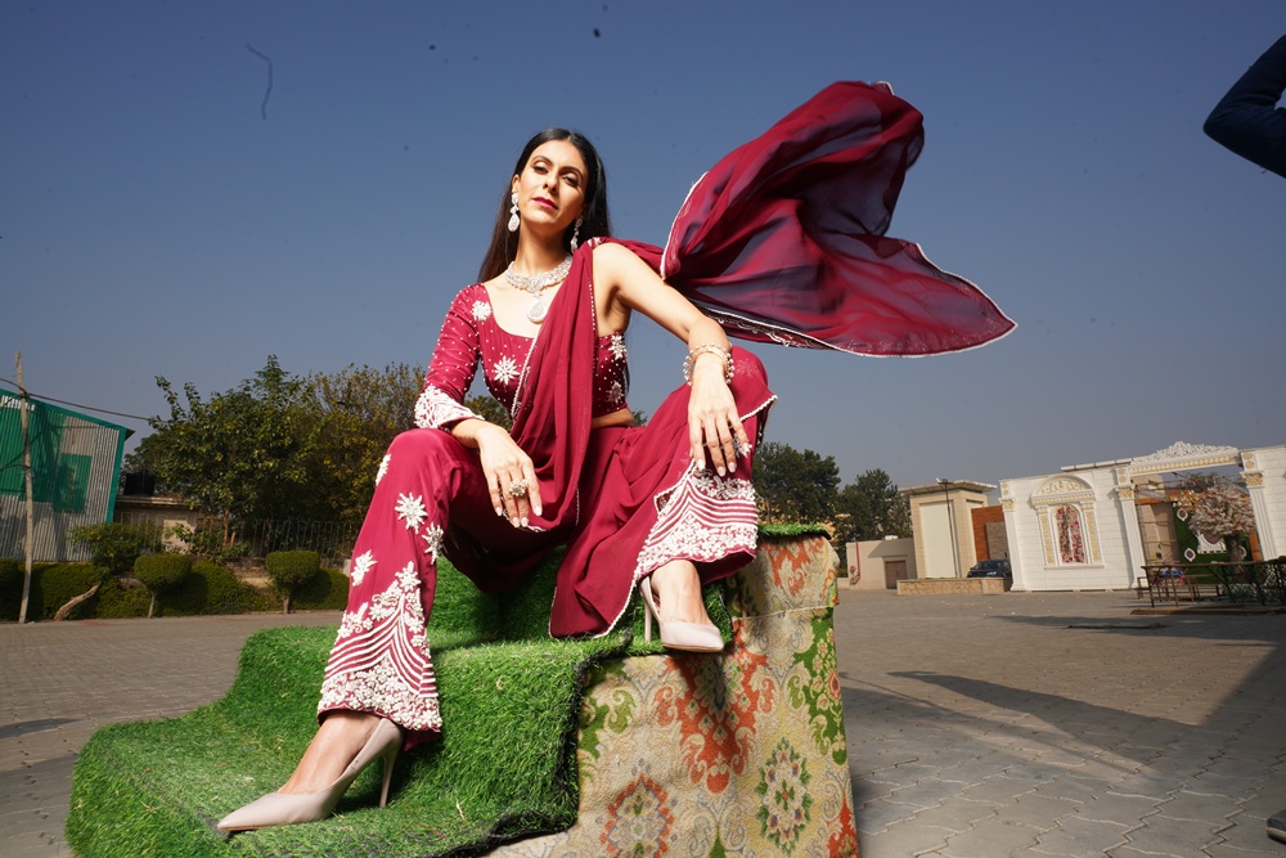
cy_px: 429
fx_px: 572
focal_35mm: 16
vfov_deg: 73.8
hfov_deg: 96.7
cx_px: 643
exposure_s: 1/160
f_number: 18
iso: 200
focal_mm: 16
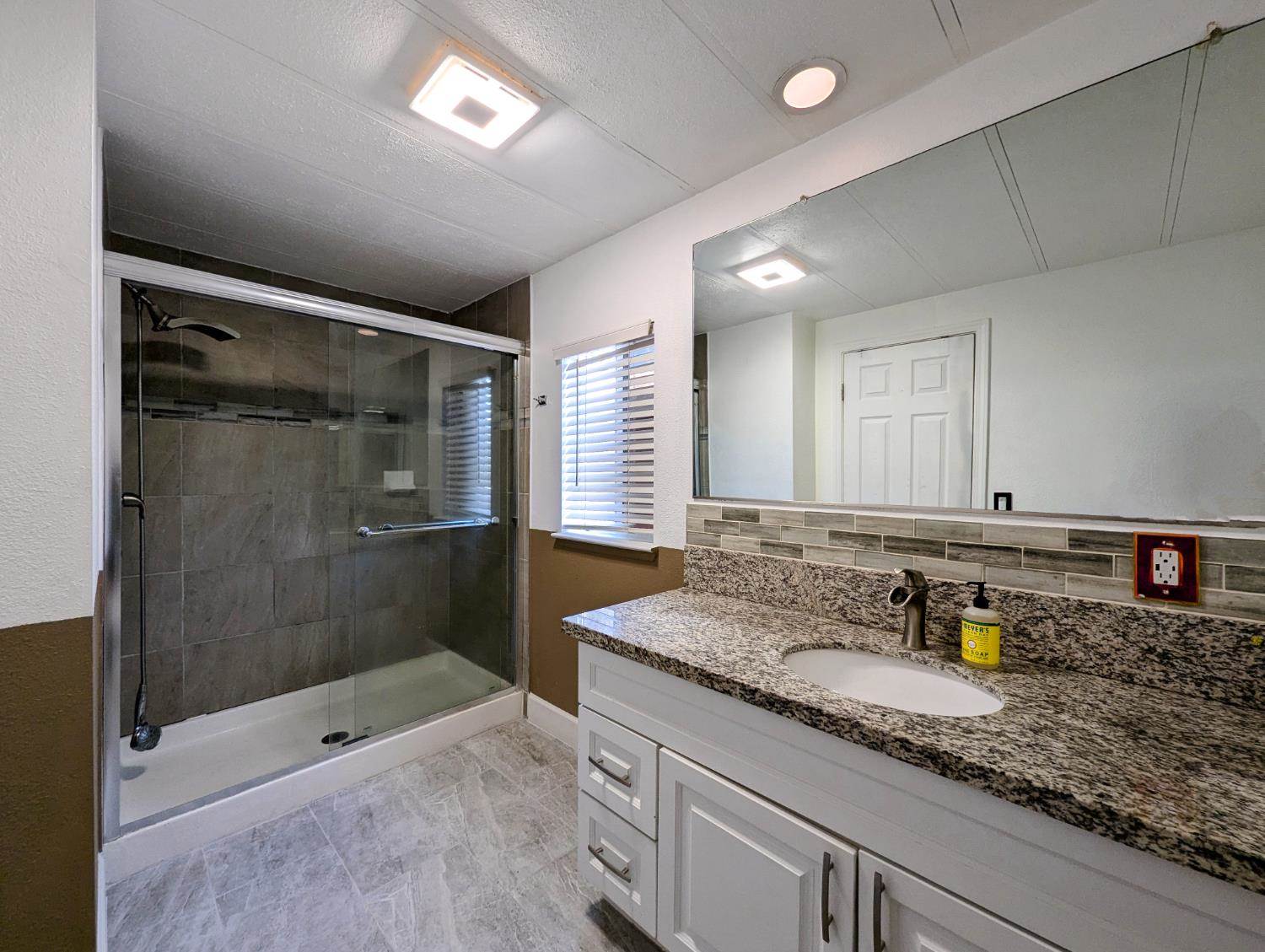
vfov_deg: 90.0
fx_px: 476
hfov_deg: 106.1
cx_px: 632
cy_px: 476
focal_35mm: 13
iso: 49
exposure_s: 1/32.2
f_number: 2.2
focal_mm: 1.95
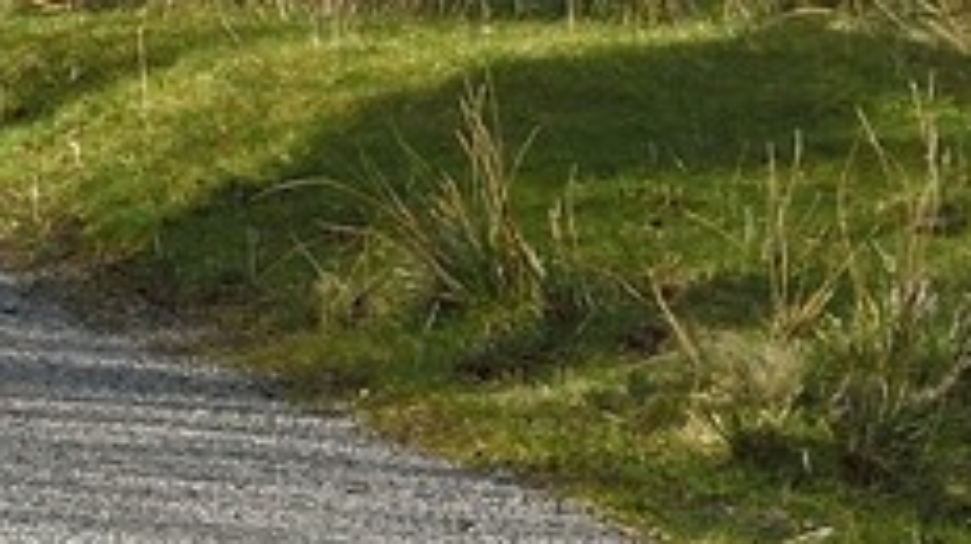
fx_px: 7820
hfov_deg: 6.4
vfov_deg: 3.9
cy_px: -1008
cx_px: -2059
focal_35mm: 304
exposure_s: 1/250
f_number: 10
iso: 200
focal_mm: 42
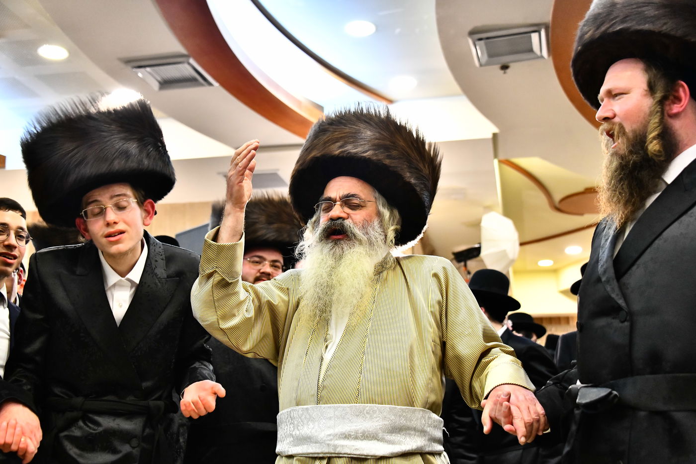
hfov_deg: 41.1
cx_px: 348
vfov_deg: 28.1
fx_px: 928
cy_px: 232
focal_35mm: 48
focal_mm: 48
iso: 5000
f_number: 5
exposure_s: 1/100
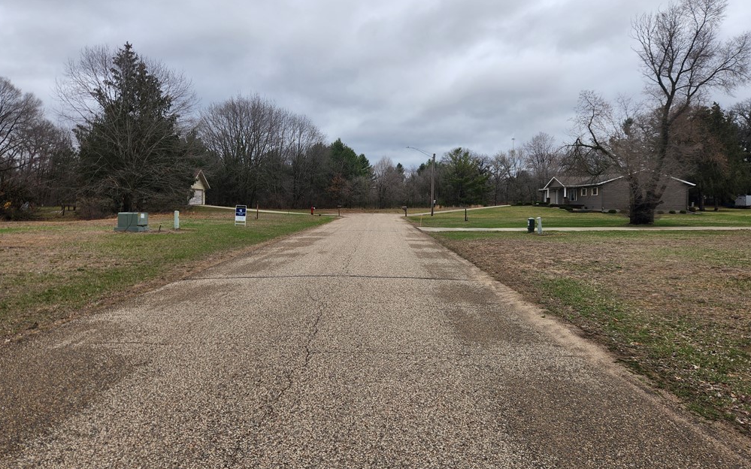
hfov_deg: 72.6
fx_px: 512
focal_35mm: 25
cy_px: 213
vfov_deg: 49.2
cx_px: 377
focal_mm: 5.4
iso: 20
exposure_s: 1/1449
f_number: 1.8
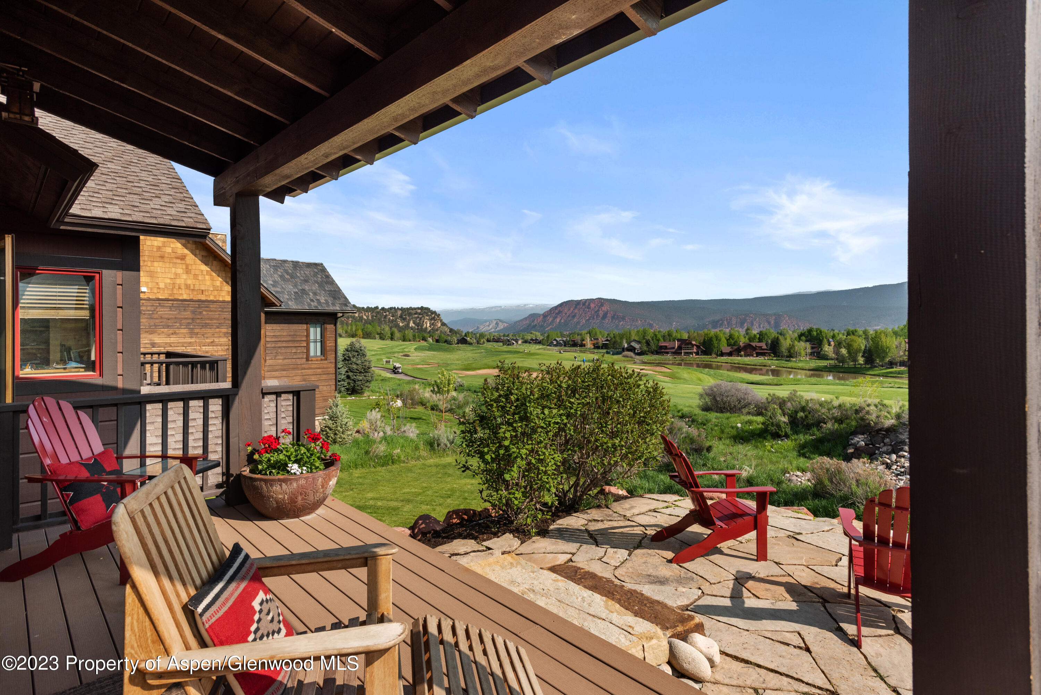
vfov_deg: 62.0
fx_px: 578
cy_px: 348
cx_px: 520
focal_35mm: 20
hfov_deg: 84.0
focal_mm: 20
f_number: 7.1
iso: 200
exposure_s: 1/640
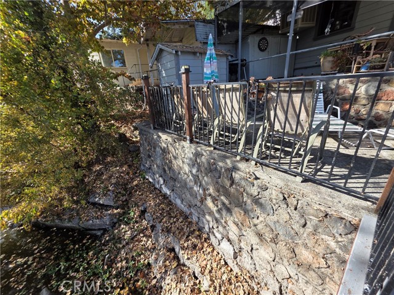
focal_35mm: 13
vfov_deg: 89.9
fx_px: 148
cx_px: 197
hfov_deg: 106.2
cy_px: 148
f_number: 1.9
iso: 40
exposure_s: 1/652
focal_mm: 2.2
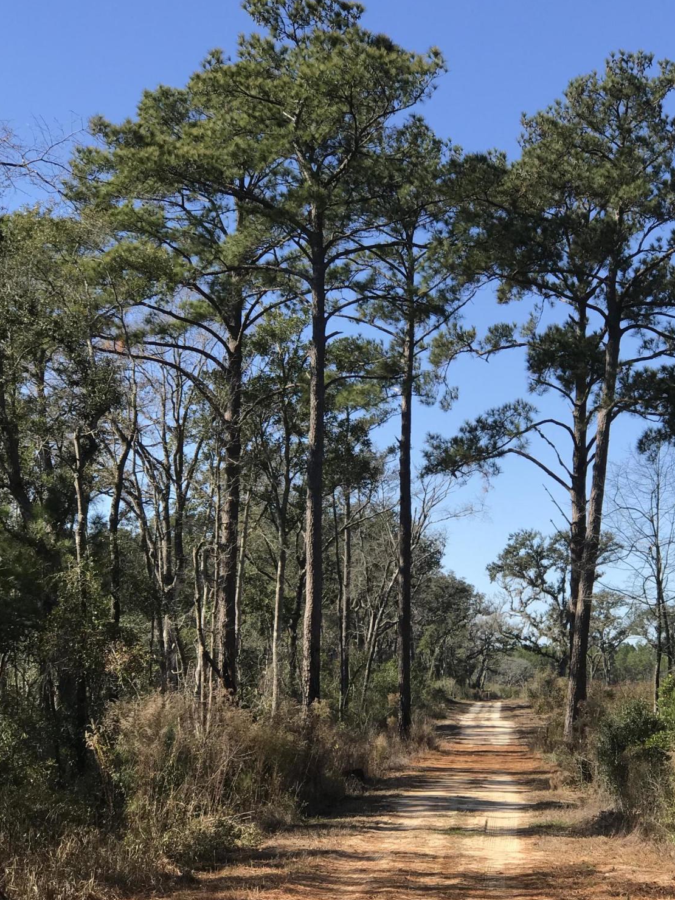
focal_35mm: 77
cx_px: 415
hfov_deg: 19.1
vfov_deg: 25.3
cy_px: 498
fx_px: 2003
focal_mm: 6.6
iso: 20
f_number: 2.8
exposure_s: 1/451
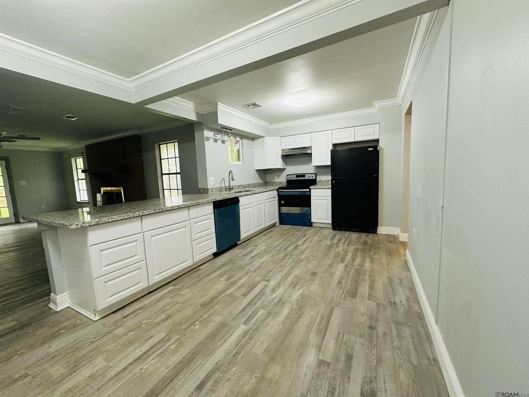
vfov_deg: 85.7
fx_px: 214
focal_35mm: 14
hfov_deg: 102.1
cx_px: 264
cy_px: 198
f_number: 2.2
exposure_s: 1/60
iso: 320
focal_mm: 2.22
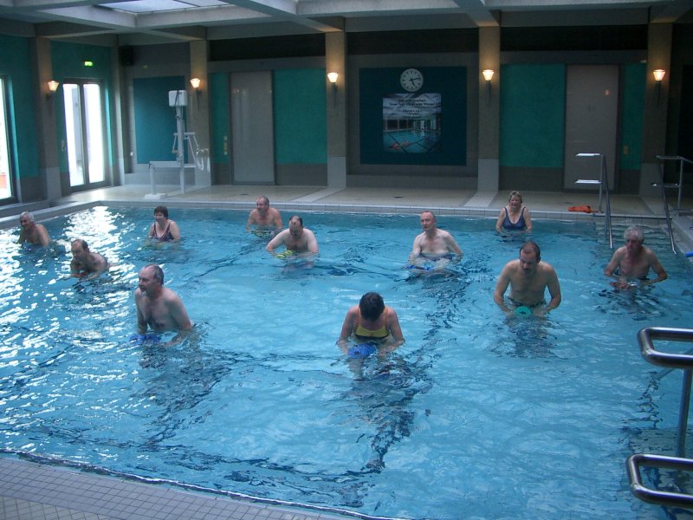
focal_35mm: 35
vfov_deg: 40.7
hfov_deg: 52.6
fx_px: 701
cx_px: 346
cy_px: 260
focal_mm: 5.8
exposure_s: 1/80
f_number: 2.6
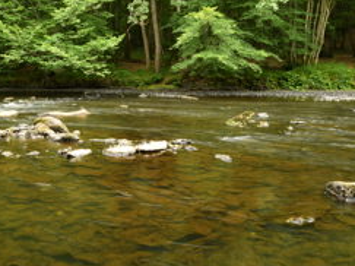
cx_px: 91
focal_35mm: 38
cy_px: 88
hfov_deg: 47.3
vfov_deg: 37.3
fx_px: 390
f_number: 22
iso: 100
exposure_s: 1
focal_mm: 16
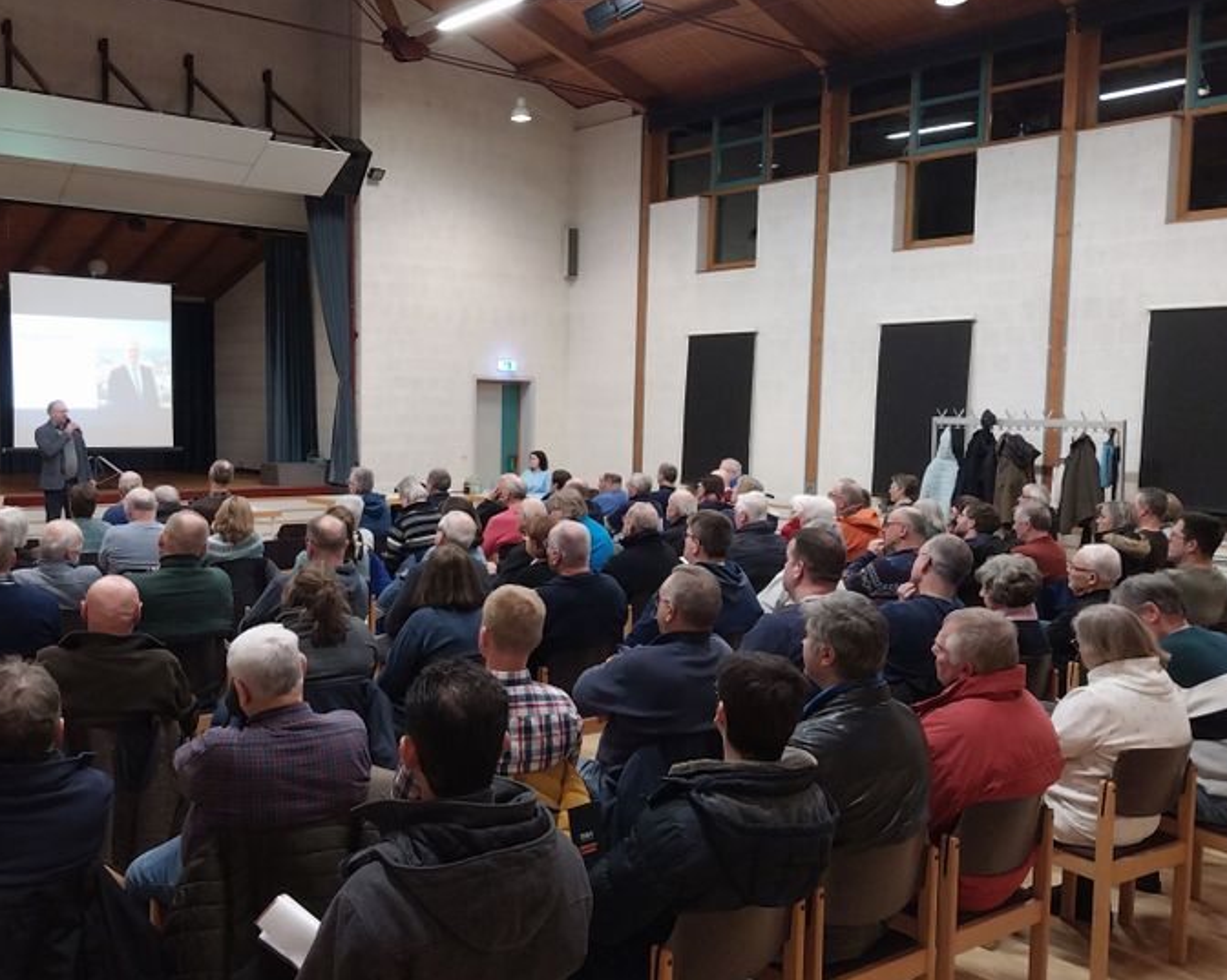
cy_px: 490
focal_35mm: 34
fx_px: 1234
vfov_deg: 43.3
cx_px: 500
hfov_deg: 52.6
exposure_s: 1/33.3
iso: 250
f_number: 1.8
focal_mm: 4
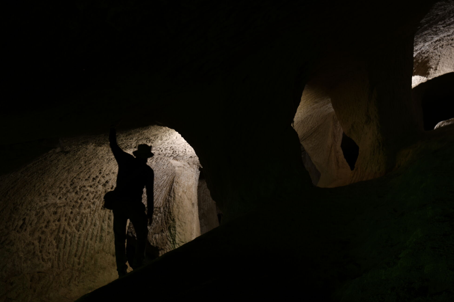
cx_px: 260
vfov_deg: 35.8
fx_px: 467
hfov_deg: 51.7
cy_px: 126
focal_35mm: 37
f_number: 8
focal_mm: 30
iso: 64
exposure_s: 6
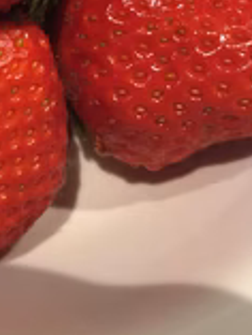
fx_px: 717
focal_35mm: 74
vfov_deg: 25.0
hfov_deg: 19.7
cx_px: 41
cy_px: -4
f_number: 2.2
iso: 125
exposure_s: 1/30
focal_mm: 4.15
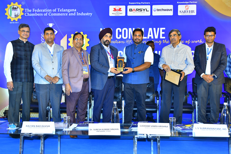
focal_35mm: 36
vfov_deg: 36.9
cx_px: 116
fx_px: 231
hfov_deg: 53.1
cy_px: 77
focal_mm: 24
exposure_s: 1/125
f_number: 5.6
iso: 800
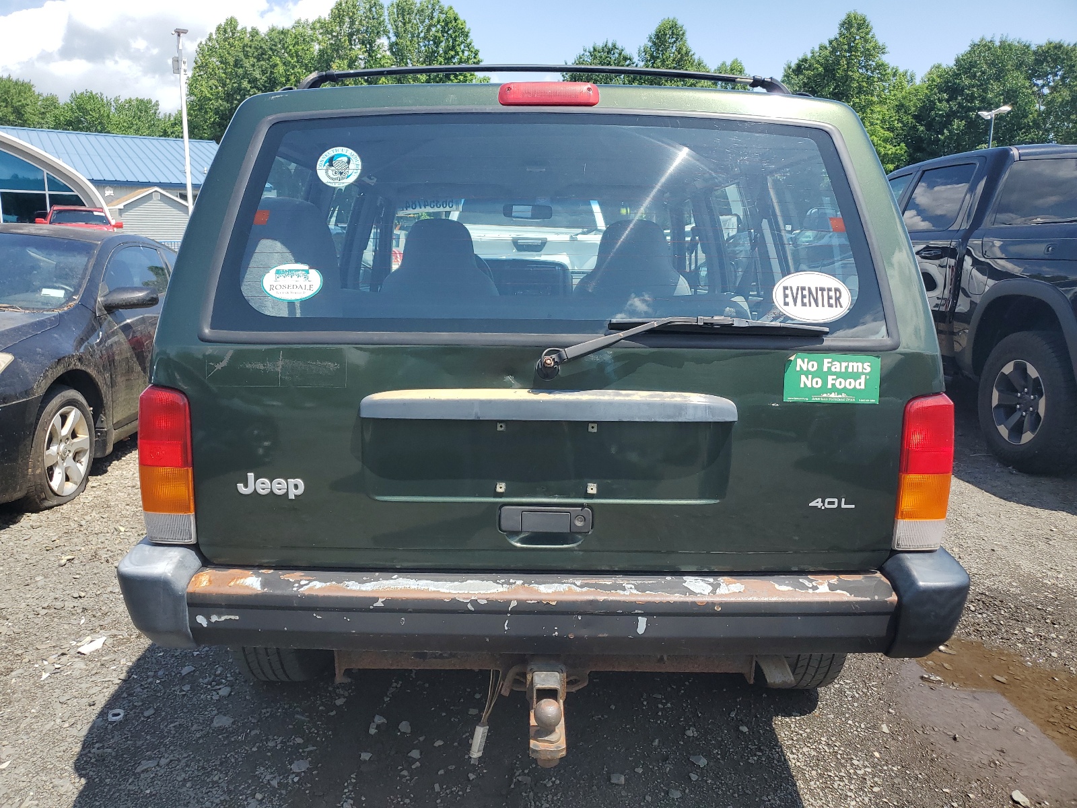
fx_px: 809
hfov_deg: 67.3
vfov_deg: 53.1
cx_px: 538
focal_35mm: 26
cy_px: 404
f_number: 1.5
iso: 50
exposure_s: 1/2000
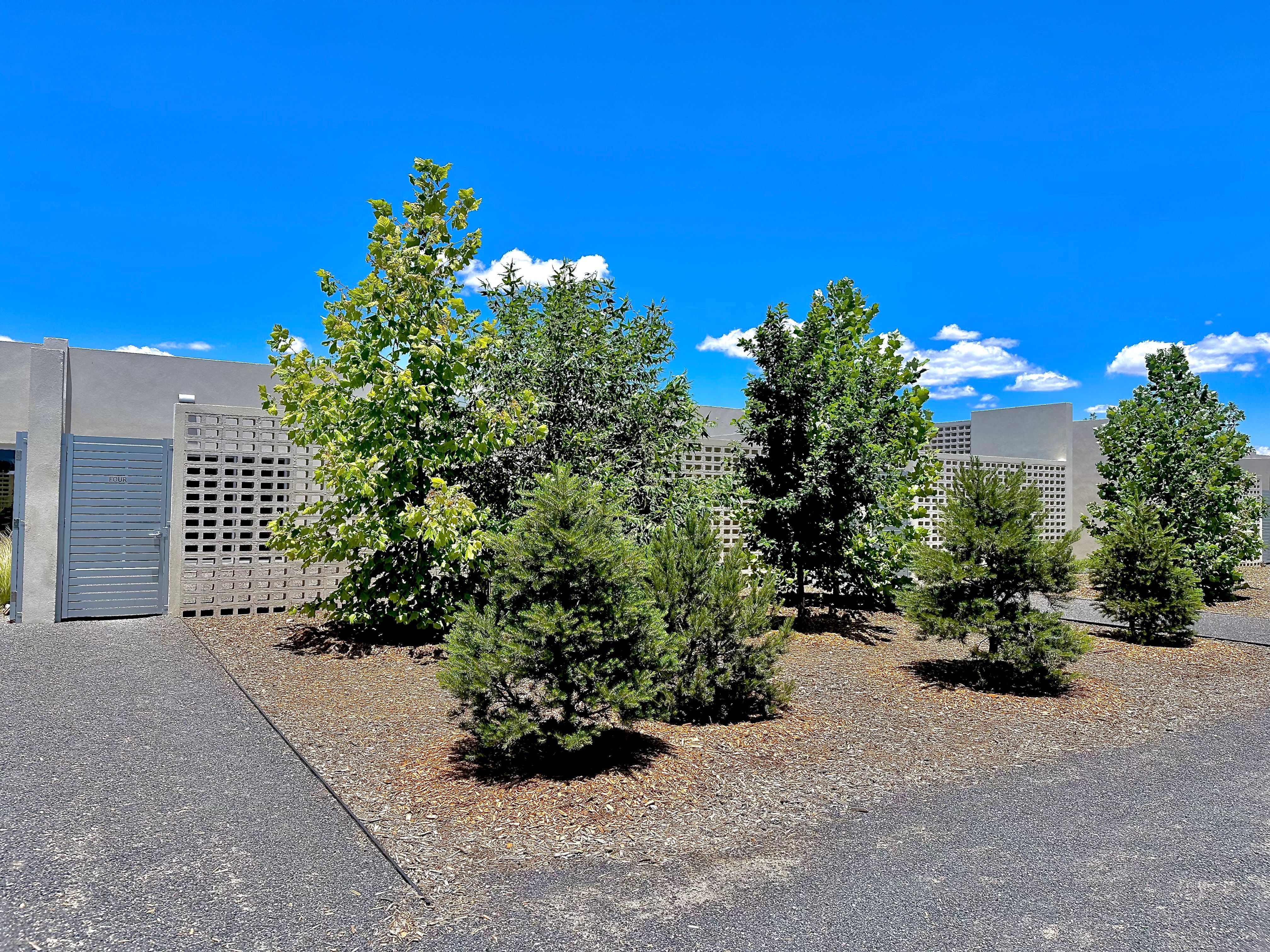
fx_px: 881
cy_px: 476
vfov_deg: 56.8
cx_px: 635
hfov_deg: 71.6
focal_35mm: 24
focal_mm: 6.86
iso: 80
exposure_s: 1/5000
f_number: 1.78
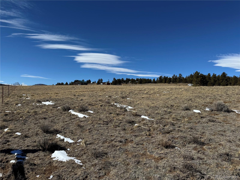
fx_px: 166
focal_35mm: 24
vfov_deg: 56.8
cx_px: 120
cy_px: 90
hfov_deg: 71.6
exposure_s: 1/7937
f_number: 1.78
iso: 80
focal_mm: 6.76
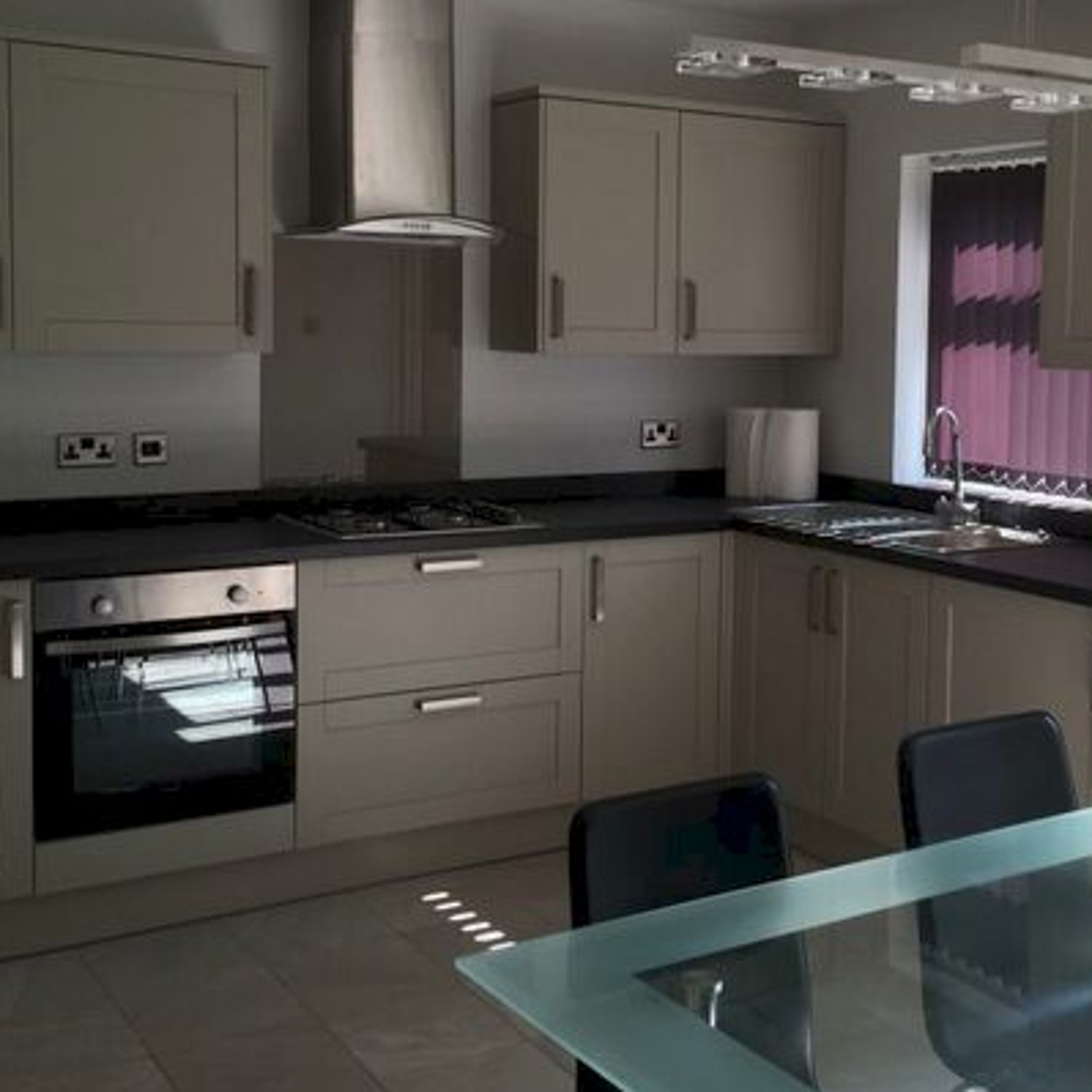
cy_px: 434
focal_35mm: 45
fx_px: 1606
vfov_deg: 37.4
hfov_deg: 37.3
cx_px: 687
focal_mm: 4.15
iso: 32
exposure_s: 1/120
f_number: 2.2
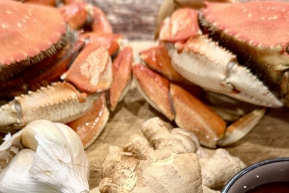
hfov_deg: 37.4
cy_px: 191
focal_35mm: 53
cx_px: 123
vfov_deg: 24.4
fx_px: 426
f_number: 1.78
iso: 320
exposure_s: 1/60
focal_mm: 6.76
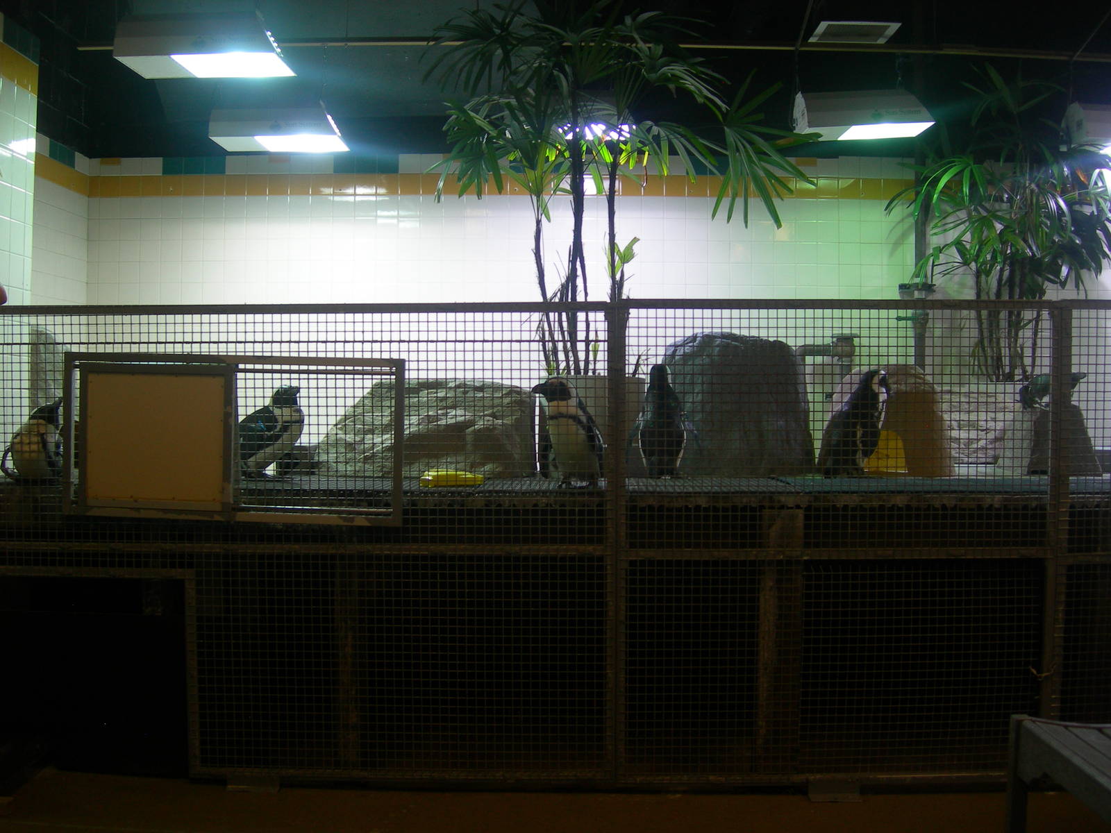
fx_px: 1220
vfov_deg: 37.7
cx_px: 556
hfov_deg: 49.0
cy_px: 416
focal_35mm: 38
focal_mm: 7.8
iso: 50
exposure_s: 1/31
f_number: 2.8
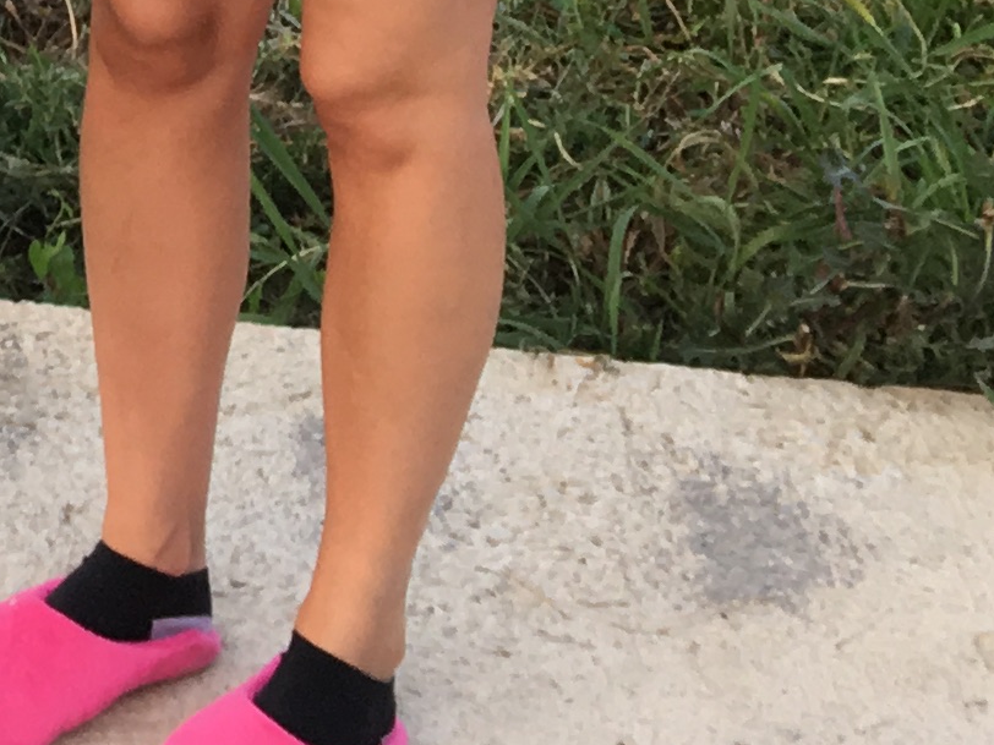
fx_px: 4135
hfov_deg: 12.3
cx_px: -901
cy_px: -762
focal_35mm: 144
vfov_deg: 9.6
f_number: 2.2
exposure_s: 1/50
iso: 32
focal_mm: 4.15
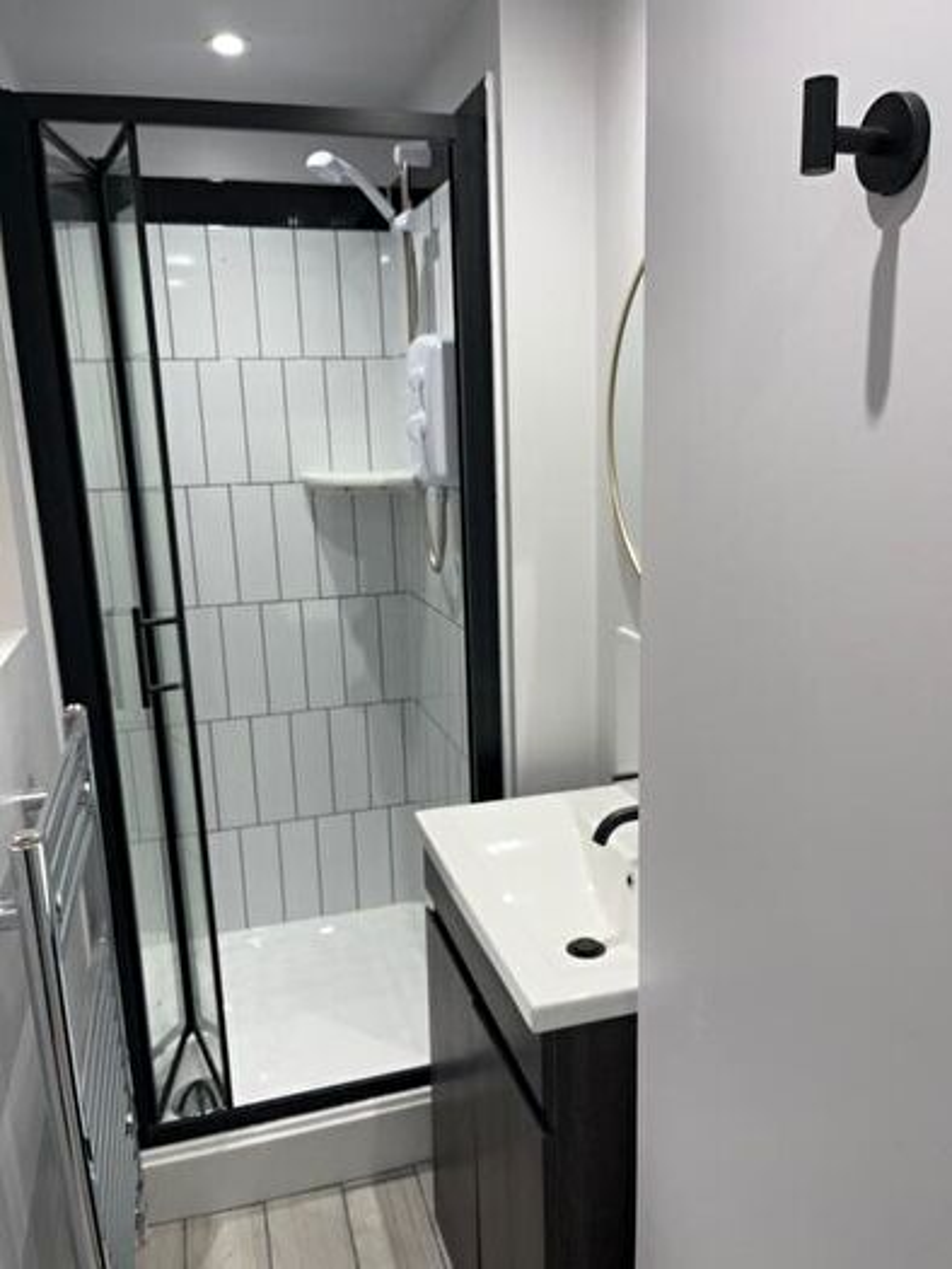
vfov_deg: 67.3
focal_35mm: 26
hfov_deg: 53.1
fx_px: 953
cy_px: 634
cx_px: 476
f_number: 1.6
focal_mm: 5.1
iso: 50
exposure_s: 1/100
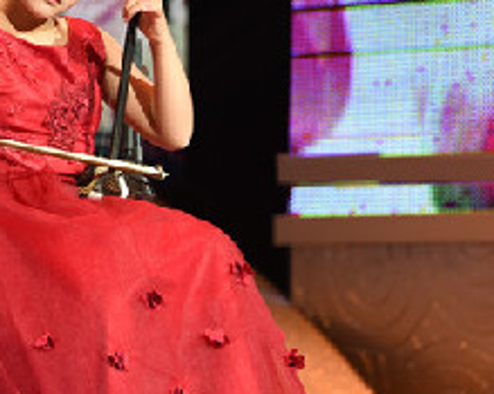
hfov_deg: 7.5
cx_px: 52
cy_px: 133
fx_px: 3756
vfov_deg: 6.0
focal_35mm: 257
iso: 500
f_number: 2.8
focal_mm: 100
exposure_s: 1/200
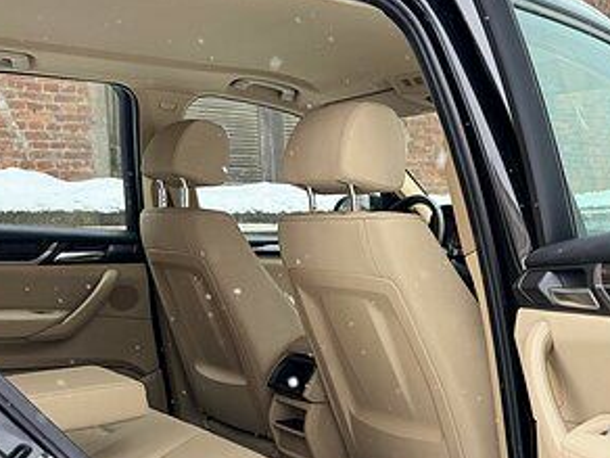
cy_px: 284
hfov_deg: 40.6
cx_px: 476
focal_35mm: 45
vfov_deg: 32.0
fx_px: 793
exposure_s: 1/103
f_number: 1.78
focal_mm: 6.76
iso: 200
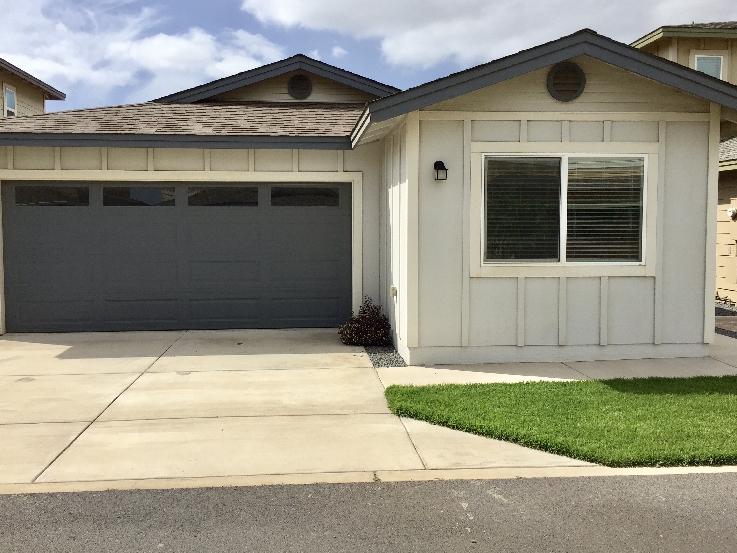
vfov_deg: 45.4
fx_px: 660
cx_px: 353
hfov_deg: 58.3
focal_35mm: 31
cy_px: 260
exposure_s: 1/2475
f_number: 2.2
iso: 32
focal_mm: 4.15
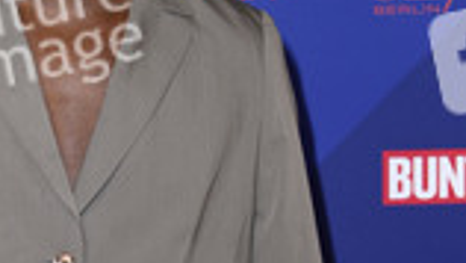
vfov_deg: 8.3
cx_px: 77
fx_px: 1805
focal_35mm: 146
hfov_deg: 14.6
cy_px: 192
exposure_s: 1/250
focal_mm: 55
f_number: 5.6
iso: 640
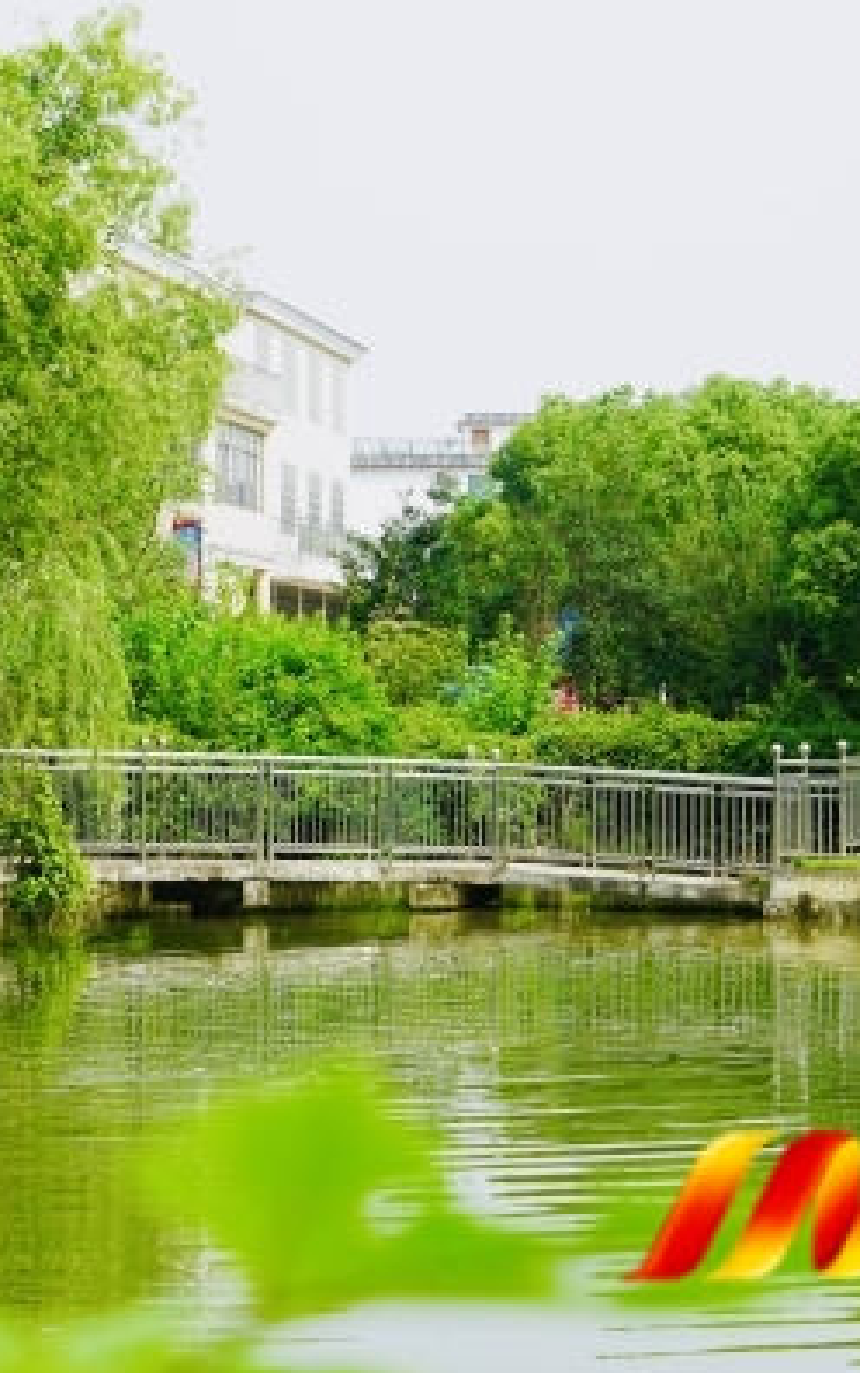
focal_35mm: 108
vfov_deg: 19.3
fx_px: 4044
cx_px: 555
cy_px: 686
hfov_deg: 12.1
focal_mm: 70
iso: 100
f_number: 11
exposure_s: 1/100
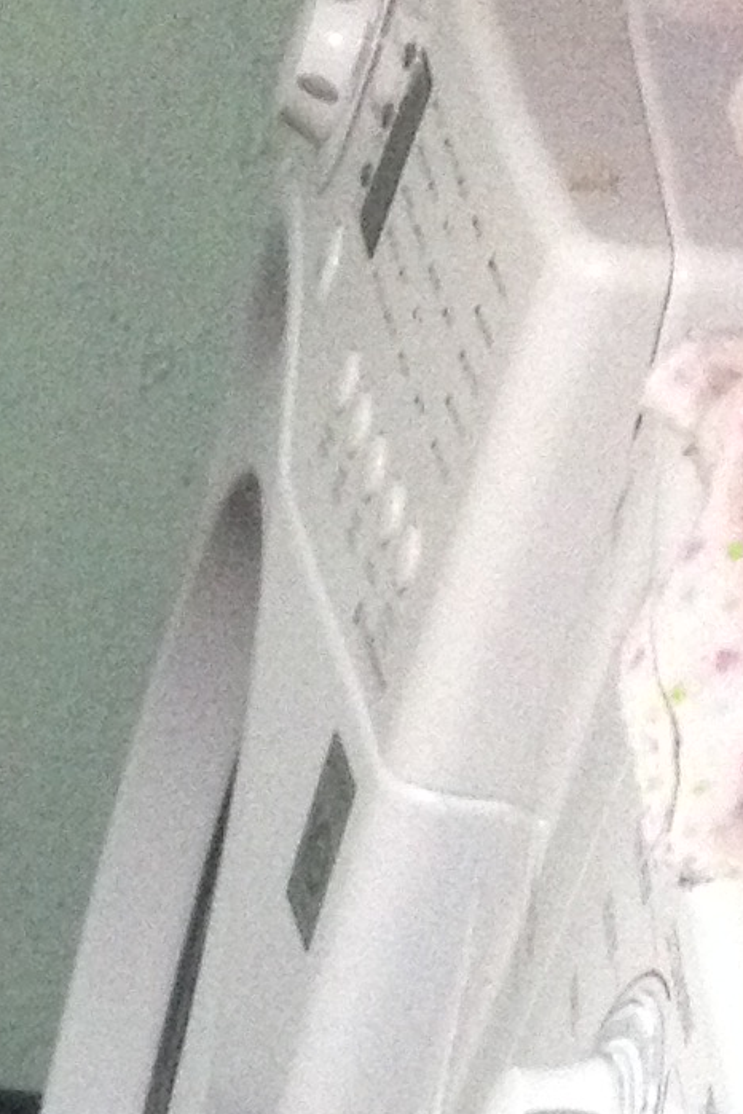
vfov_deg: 11.7
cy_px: 1555
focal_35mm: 170
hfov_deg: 7.6
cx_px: -971
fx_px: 5263
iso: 400
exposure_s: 1/15
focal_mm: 4.28
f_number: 2.4
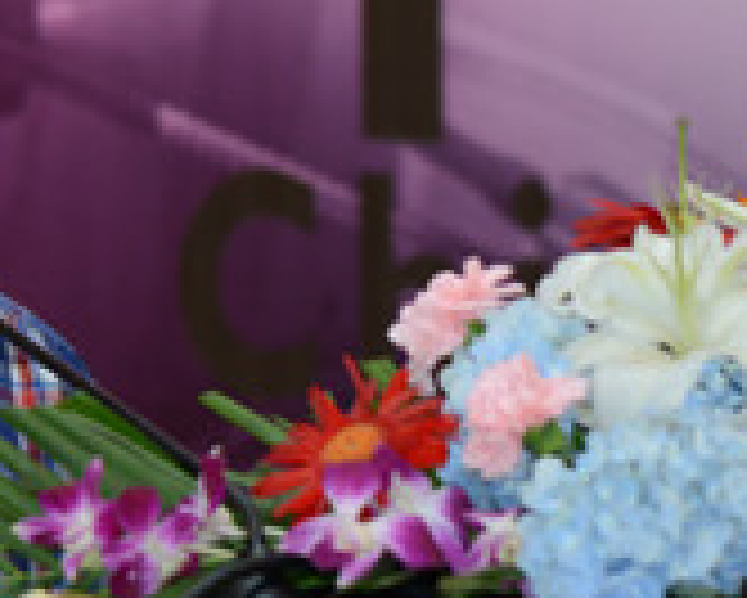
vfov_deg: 2.5
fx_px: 13848
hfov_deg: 3.1
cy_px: 162
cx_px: 288
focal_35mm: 626
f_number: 5
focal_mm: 185
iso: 800
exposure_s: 1/30
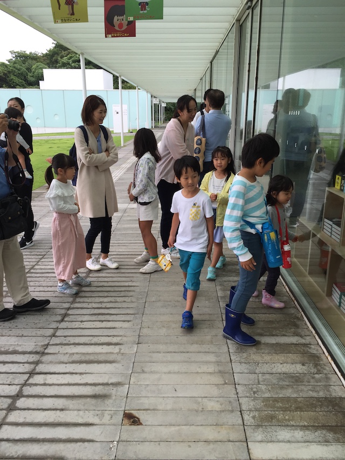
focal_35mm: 29
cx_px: 172
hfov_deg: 48.2
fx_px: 385
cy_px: 230
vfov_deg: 61.7
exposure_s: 1/542
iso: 32
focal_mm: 4.15
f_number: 2.2
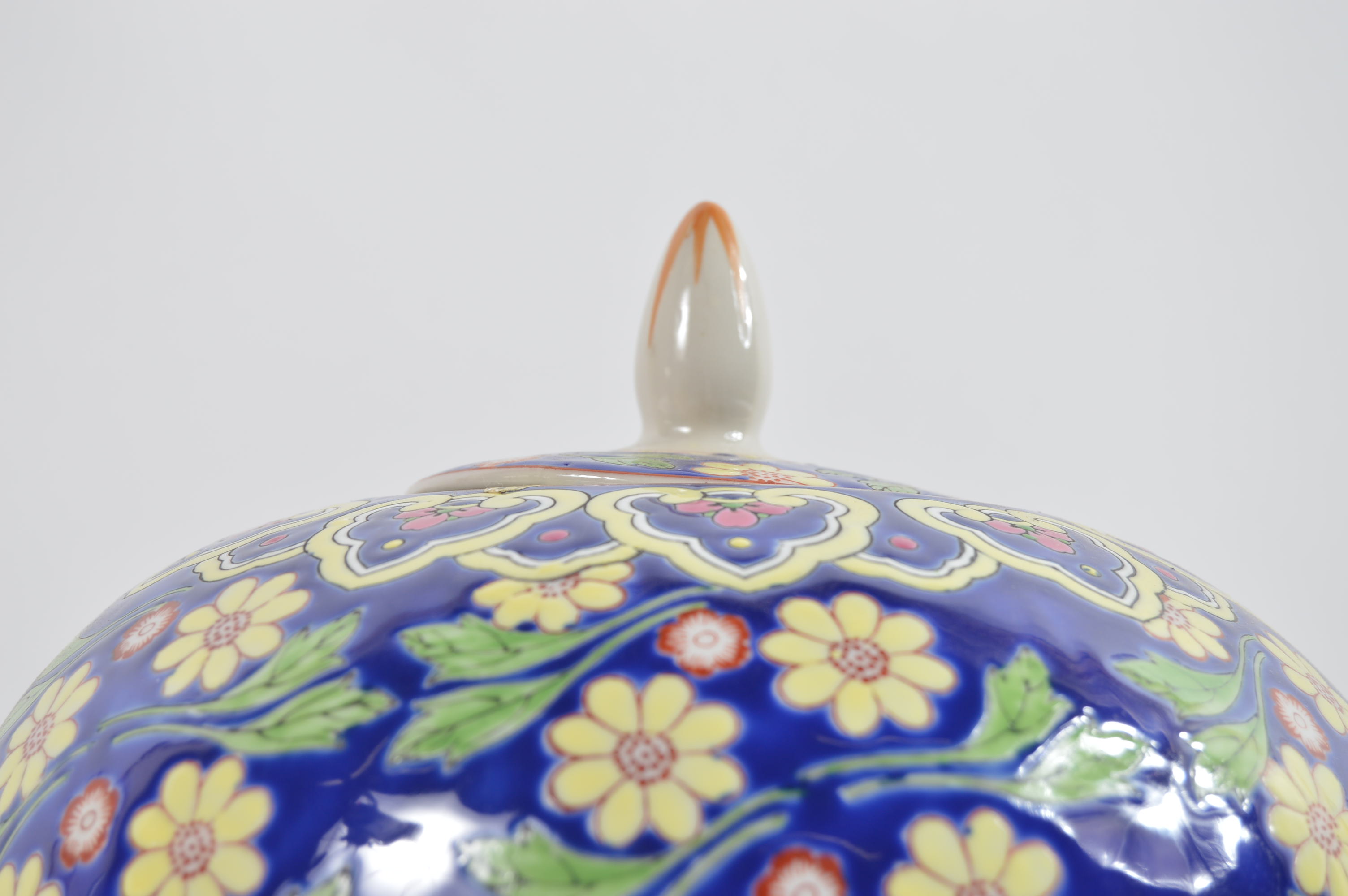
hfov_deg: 24.6
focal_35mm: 82
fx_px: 3086
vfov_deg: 16.5
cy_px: 448
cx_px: 674
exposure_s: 1/80
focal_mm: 55
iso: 100
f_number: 7.1
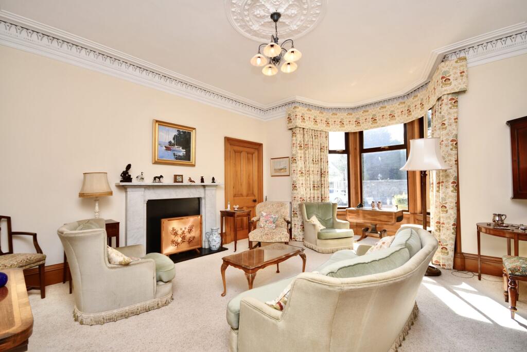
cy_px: 176
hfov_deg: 100.4
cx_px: 264
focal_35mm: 15
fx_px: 220
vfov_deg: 77.3
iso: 200
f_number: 5
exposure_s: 1/100
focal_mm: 10
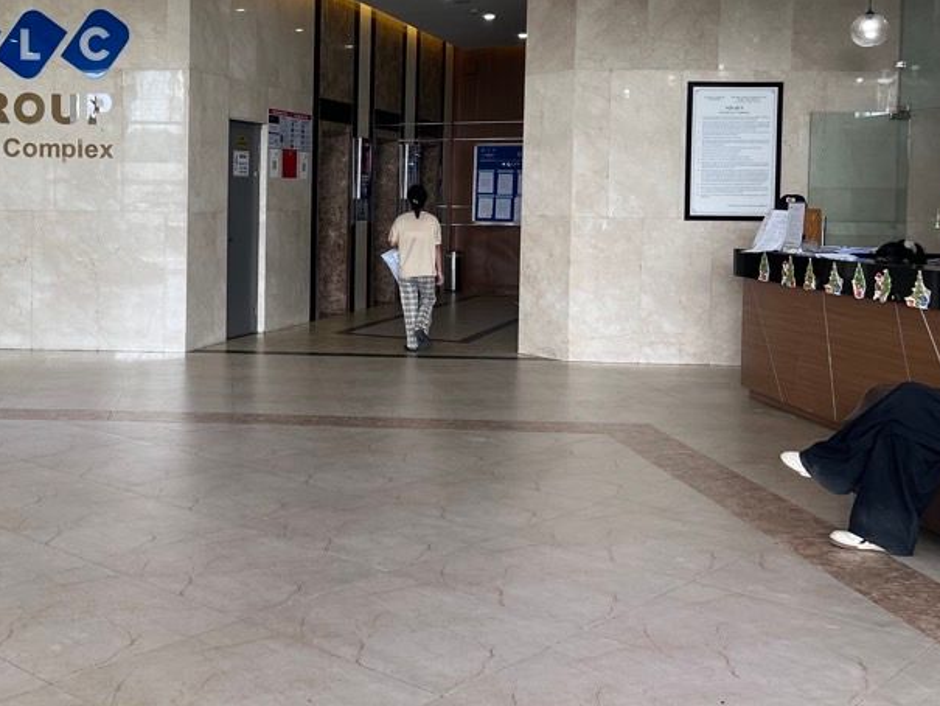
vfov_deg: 32.7
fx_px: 1195
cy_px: 246
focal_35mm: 44
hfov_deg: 40.9
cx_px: 169
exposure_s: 1/100
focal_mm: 5.7
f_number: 1.5
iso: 64
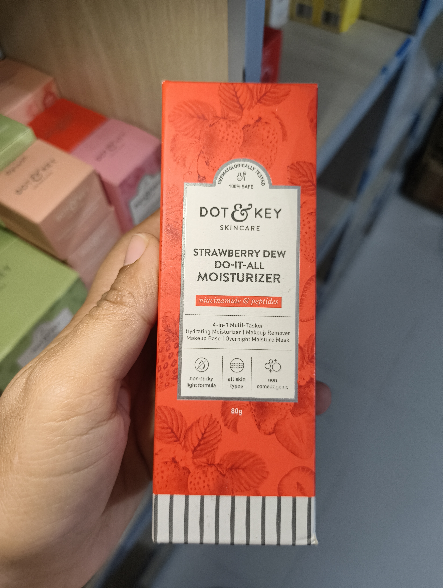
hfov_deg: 56.9
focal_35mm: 24
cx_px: 222
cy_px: 294
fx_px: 408
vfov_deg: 71.5
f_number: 1.87
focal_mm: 5.56
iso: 641
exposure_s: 1/100
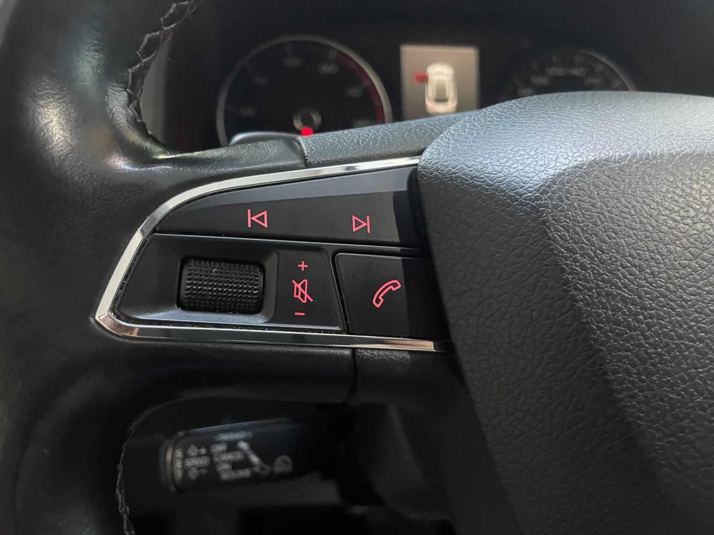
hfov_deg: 67.3
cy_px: 268
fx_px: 536
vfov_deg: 53.1
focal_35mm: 26
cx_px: 357
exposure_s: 1/59
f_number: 1.6
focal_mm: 4.2
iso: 500
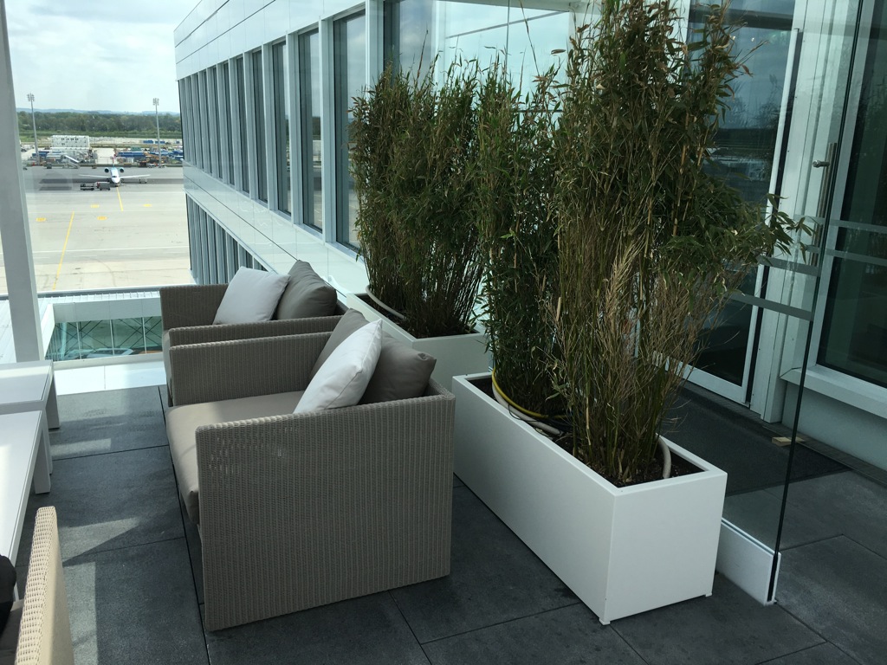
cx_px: 444
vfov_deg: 48.2
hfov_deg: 61.7
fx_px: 743
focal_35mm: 29
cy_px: 332
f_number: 2.2
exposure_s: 1/938
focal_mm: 4.15
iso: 25
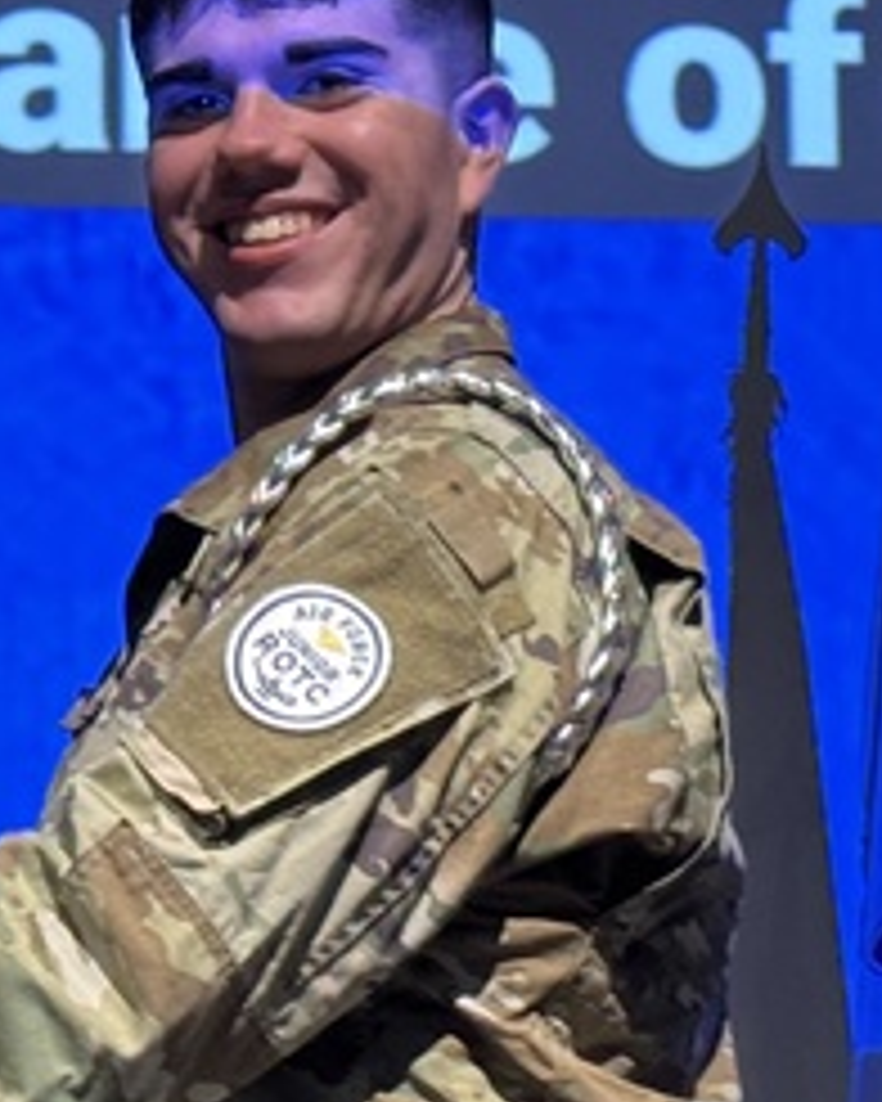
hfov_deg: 7.9
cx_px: 90
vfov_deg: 9.8
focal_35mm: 196
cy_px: 783
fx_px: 6395
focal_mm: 6.76
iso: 200
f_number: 1.78
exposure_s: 1/40
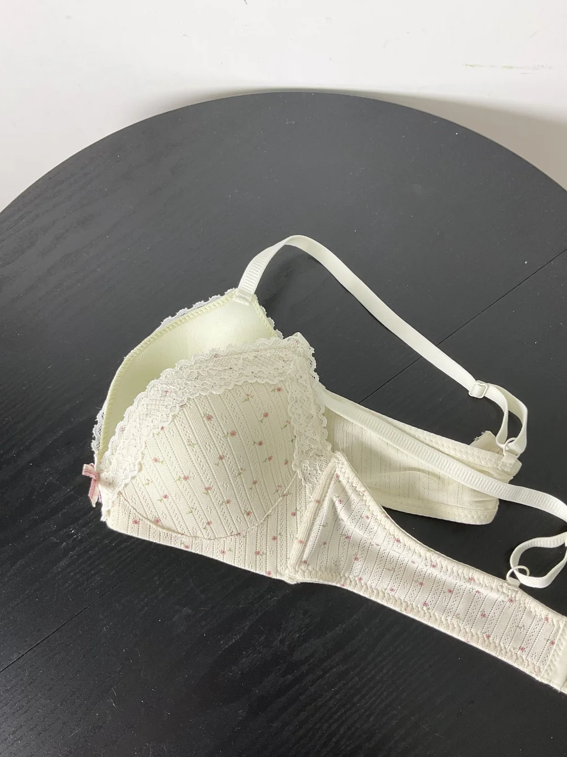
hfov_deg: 45.4
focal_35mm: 31
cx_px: 291
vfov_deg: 58.3
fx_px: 677
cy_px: 395
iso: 40
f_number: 1.8
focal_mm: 3
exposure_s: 1/60
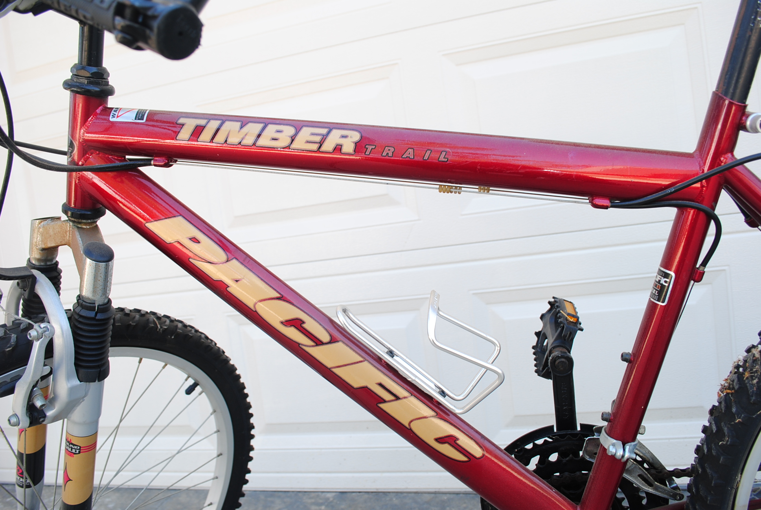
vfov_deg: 48.0
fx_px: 571
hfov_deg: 67.3
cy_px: 255
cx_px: 380
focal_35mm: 27
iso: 100
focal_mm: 18
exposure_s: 1/50
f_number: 5
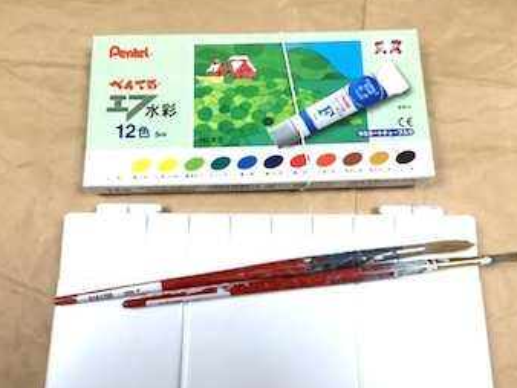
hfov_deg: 59.9
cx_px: 265
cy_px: 190
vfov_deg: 46.8
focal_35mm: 30
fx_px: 448
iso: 32
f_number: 2.2
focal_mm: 4.15
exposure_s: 1/40
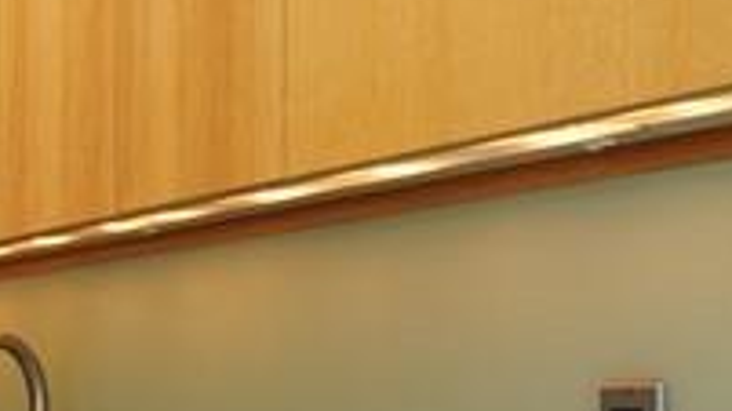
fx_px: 1650
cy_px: 386
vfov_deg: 14.1
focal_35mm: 85
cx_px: -652
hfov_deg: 18.4
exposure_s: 1/125
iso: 1250
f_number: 4.5
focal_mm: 10
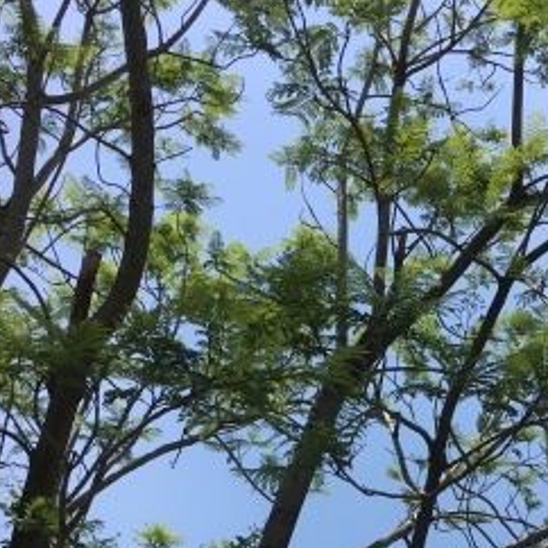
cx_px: 400
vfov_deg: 31.0
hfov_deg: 31.7
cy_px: 473
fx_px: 949
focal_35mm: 53
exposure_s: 1/1876
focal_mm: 4.15
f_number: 2.2
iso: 25
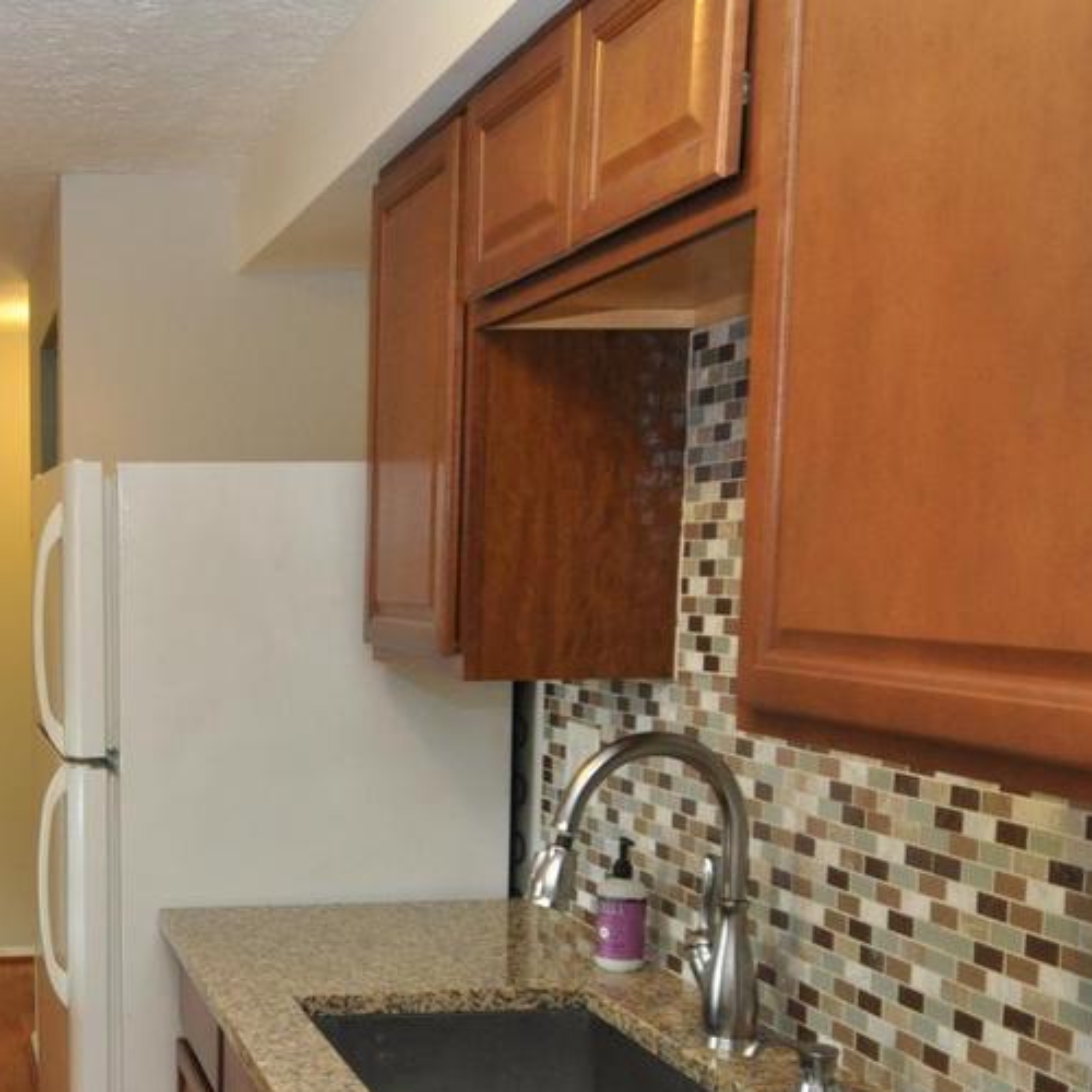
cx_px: 100
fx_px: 1570
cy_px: 764
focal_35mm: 44
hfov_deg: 35.9
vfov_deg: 37.7
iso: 800
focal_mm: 12
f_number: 4
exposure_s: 1/60
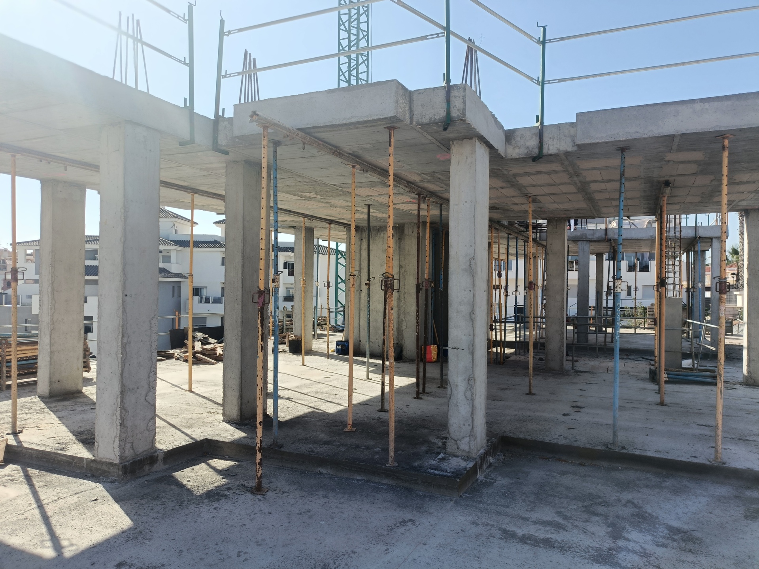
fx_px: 548
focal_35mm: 25
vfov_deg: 54.9
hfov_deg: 69.4
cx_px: 380
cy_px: 284
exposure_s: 1/739
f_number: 1.7
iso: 50
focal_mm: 4.7
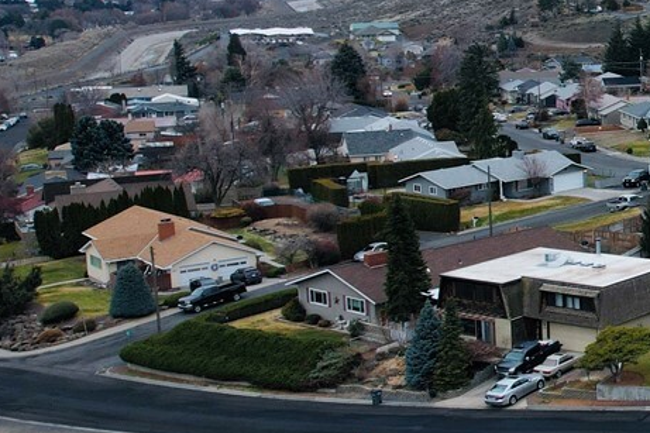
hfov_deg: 21.5
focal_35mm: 81
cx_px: 940
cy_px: 157
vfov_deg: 16.8
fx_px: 1462
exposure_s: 1/40
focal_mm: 8.38
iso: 110
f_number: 2.8
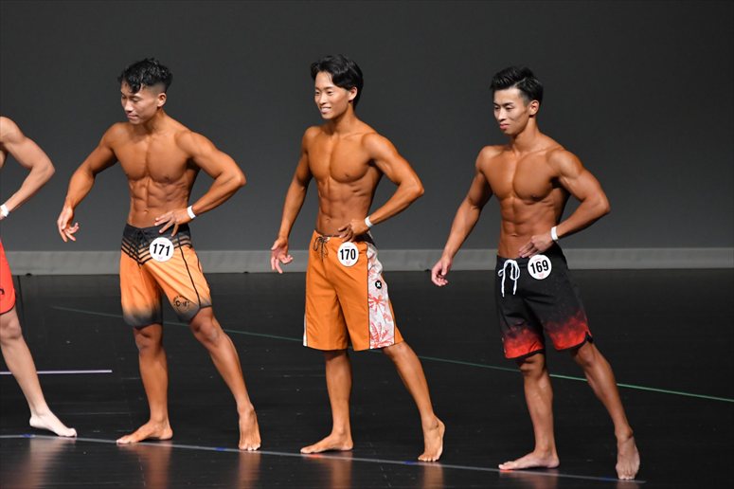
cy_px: 244
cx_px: 367
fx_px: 7031
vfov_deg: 4.0
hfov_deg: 6.0
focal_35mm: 345
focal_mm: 230
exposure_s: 1/400
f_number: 5.6
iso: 4000
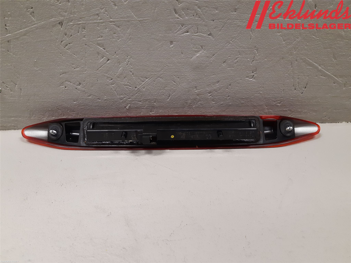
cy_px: 132
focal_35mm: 26
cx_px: 176
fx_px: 264
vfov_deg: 53.1
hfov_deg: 67.3
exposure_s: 1/50
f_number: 1.7
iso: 160
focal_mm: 3.93
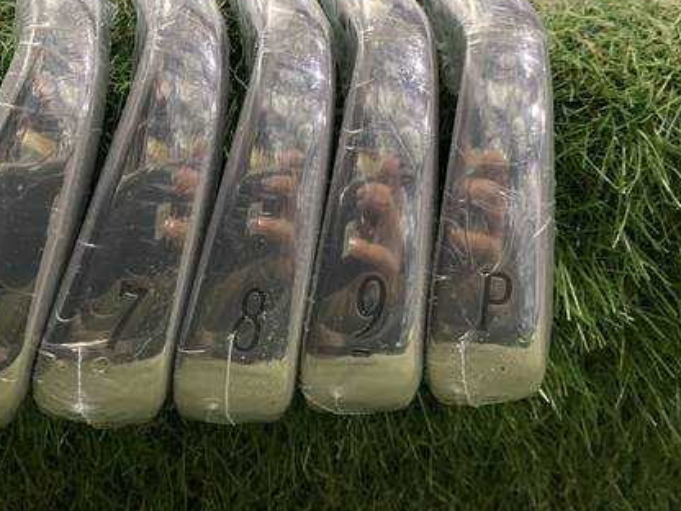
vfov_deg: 35.2
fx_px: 787
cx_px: 241
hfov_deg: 46.2
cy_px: 133
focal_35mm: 40
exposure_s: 1/60
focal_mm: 4.25
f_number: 1.8
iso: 320
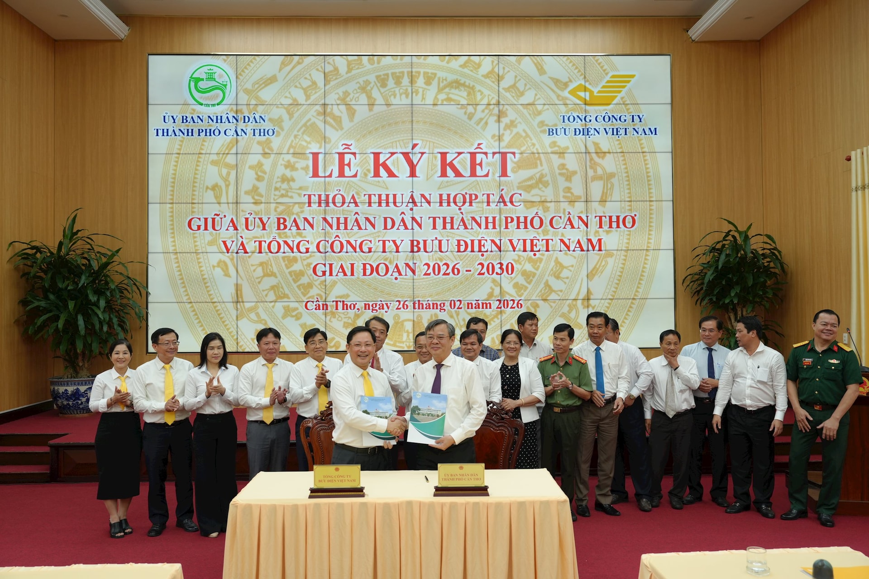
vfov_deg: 42.3
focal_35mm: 31
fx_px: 748
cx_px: 434
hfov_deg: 60.3
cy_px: 290
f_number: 4
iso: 500
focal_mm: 31
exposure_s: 1/200
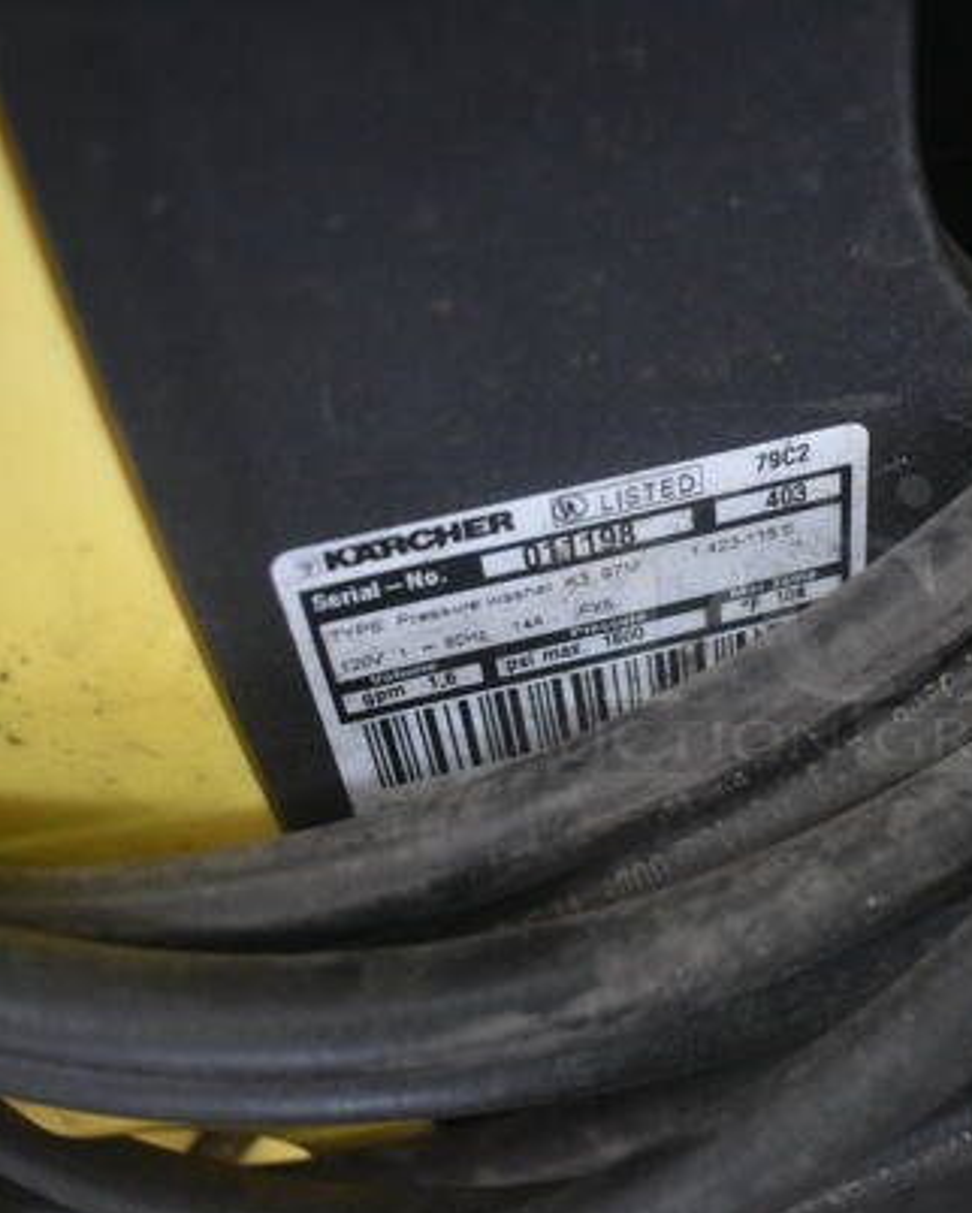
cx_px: 821
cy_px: 613
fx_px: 1689
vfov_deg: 39.5
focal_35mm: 47
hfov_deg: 31.0
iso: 3600
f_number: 3.8
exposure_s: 1/125
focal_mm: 22
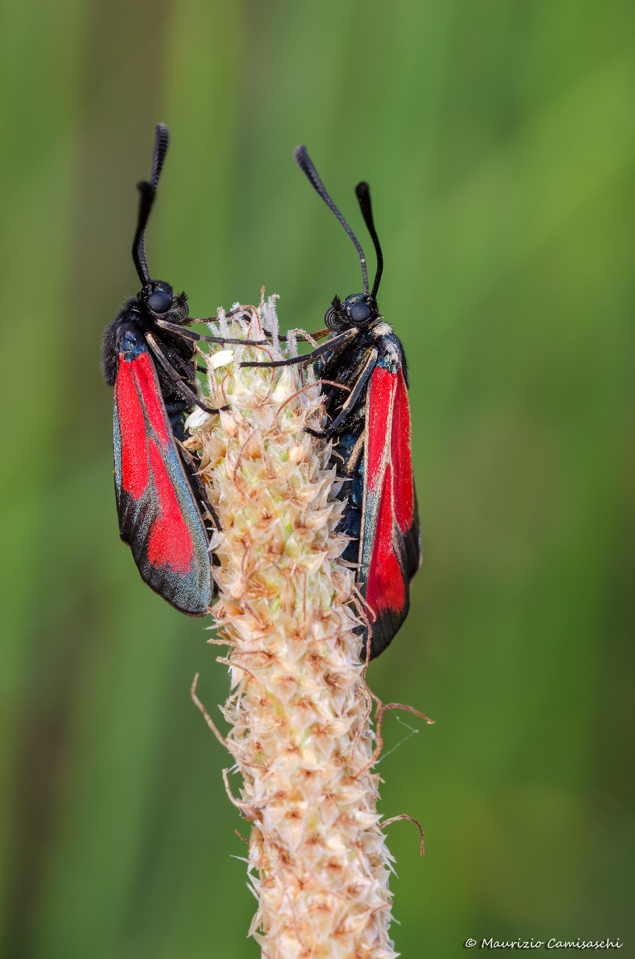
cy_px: 480
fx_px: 5978
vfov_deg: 9.2
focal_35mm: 225
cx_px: 318
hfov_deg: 6.1
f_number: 13
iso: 200
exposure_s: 1/1.25
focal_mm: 150
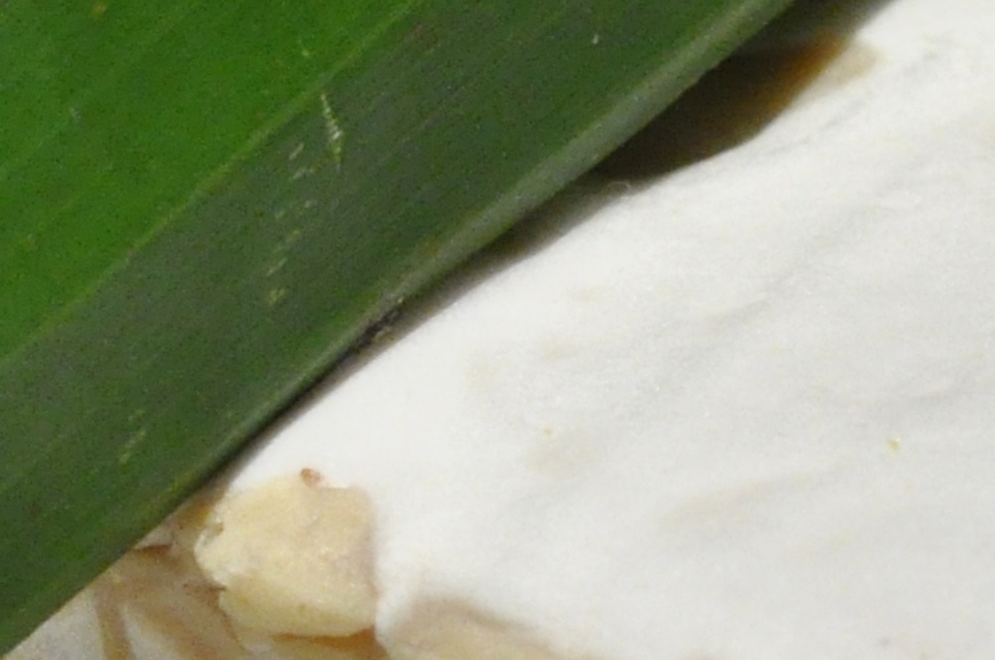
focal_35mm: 433
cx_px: 1927
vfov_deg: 3.2
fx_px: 11949
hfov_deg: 4.7
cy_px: 695
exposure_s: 1/30
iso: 1600
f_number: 8
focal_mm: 50
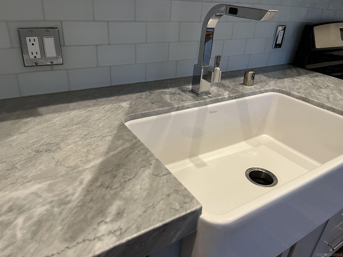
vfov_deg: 53.1
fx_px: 258
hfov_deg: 67.3
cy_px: 128
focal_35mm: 26
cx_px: 172
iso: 200
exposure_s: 1/60
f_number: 1.6
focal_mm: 5.1
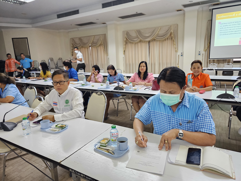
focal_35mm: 23
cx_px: 120
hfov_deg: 73.9
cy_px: 90
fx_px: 160
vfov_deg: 58.9
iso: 640
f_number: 1.7
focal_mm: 6.3
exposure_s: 1/100
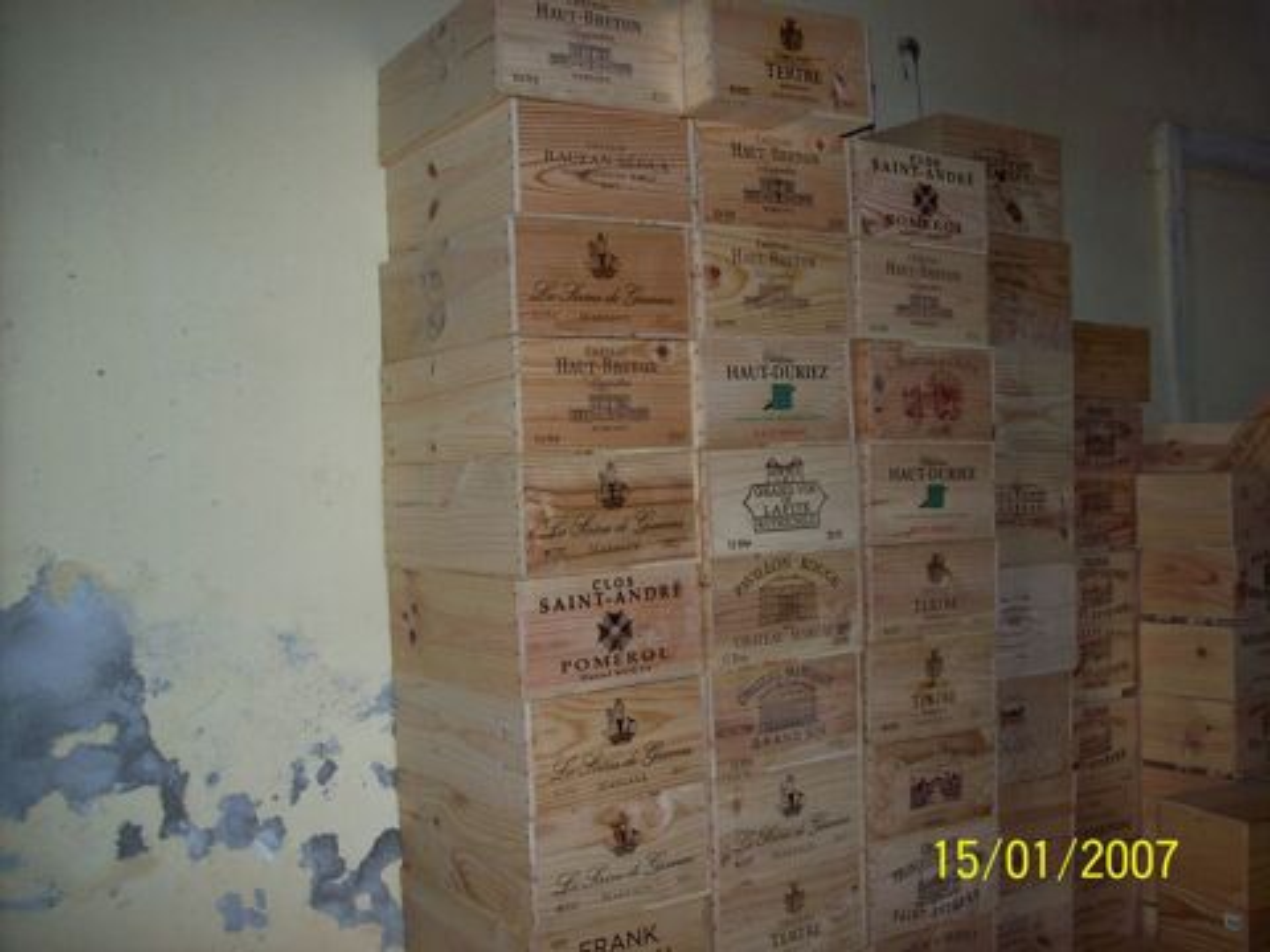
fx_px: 1321
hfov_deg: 51.4
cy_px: 476
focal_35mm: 36
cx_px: 635
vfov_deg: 39.7
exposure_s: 1/64
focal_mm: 6
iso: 80
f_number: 2.7
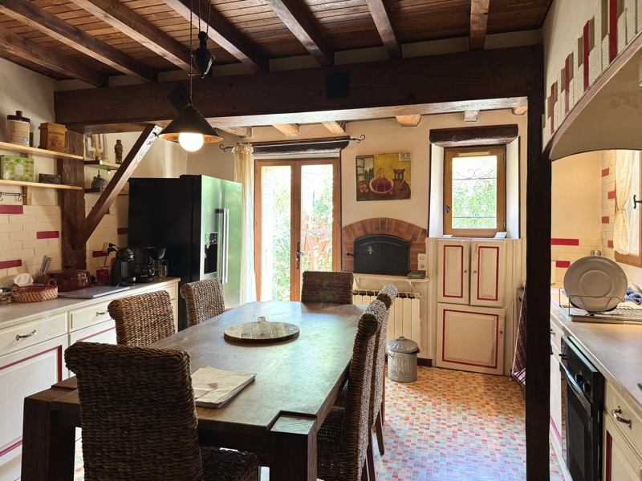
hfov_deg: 71.6
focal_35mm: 24
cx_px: 321
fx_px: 445
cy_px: 240
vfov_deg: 56.8
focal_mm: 6.76
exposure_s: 1/50
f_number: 1.78
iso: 200
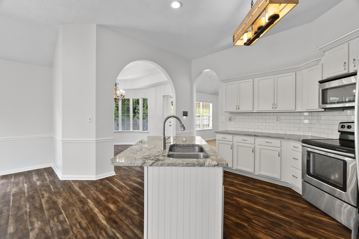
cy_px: 120
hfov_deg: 96.7
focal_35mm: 16
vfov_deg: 73.7
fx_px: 160
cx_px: 180
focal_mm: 16
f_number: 9
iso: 200
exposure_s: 2
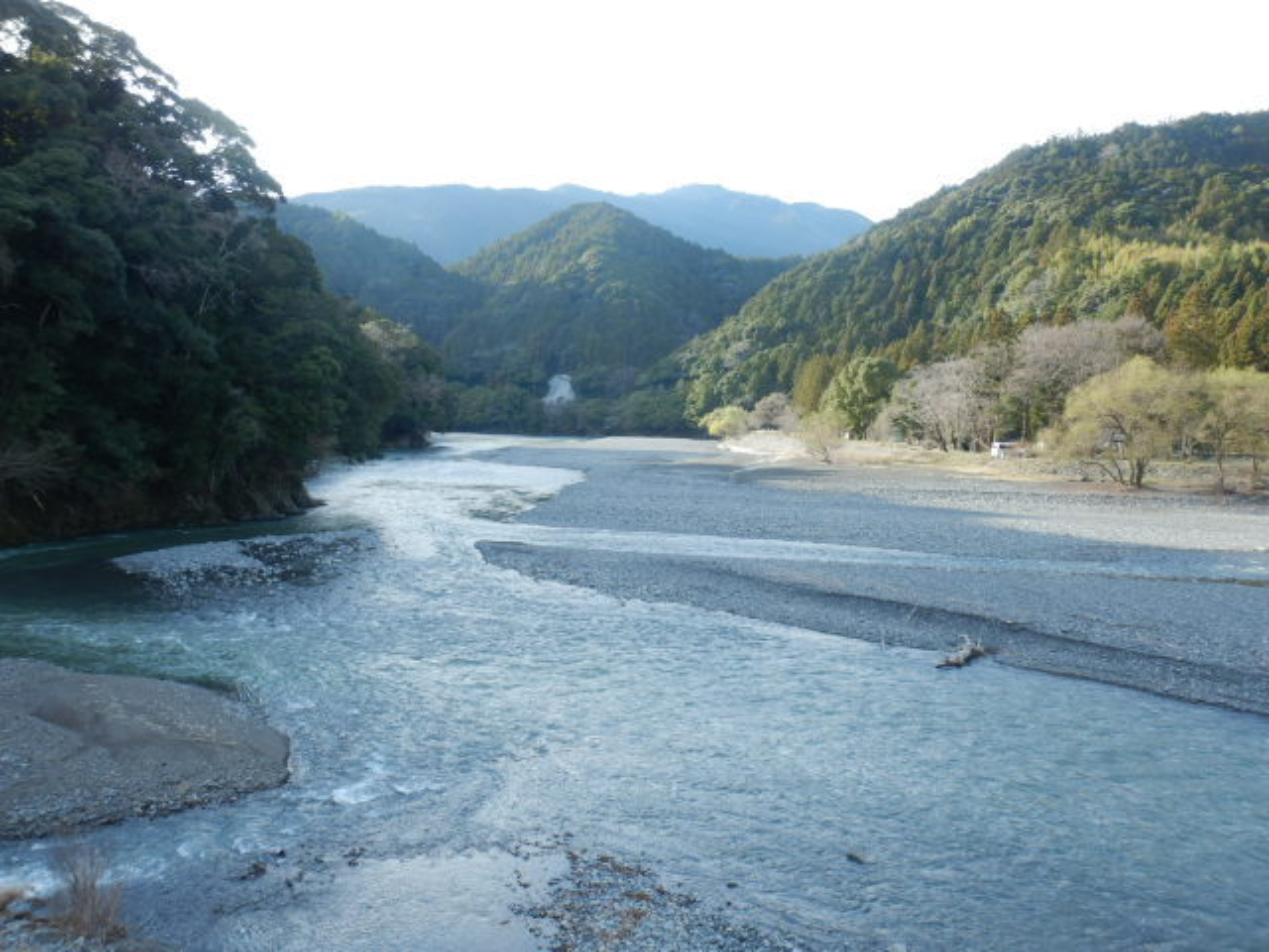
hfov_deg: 58.4
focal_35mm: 31
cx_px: 634
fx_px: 1136
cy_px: 476
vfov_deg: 45.4
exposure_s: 1/160
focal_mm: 5.6
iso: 125
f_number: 4.2
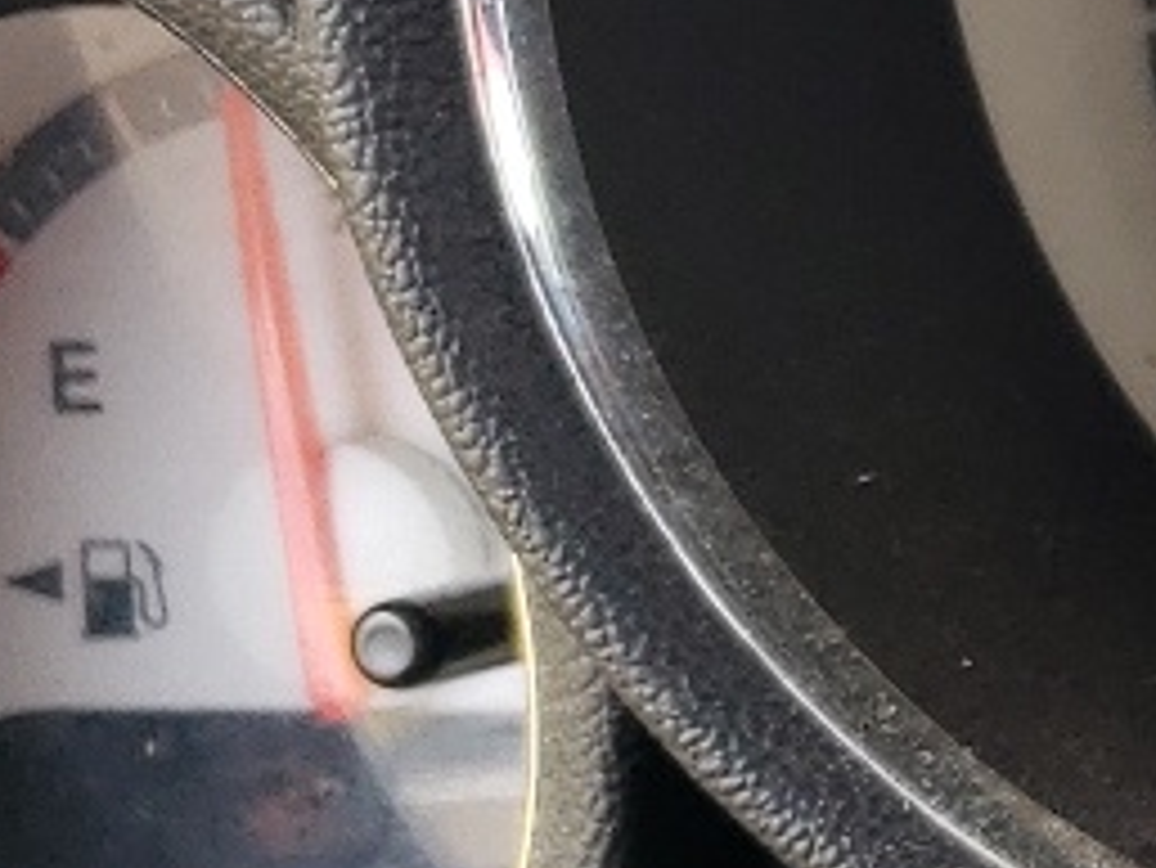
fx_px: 5413
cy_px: 540
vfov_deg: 9.2
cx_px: 3032
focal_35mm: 162
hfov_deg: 10.1
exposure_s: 1/159
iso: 50
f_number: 1.5
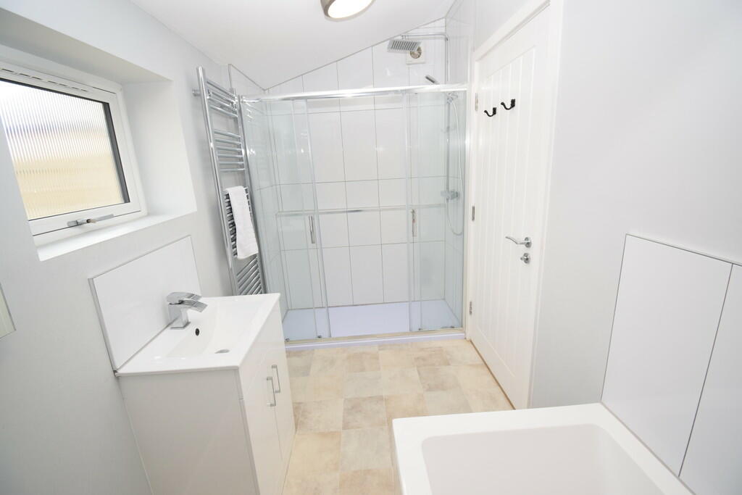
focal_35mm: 15
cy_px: 248
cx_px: 371
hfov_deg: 100.4
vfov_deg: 77.3
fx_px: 309
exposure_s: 1/125
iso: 640
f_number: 5.6
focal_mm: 10
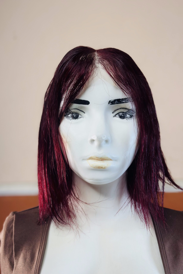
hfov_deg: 27.0
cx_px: 97
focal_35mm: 50
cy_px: 137
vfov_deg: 39.6
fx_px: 381
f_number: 1.78
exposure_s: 1/329
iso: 80
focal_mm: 6.86
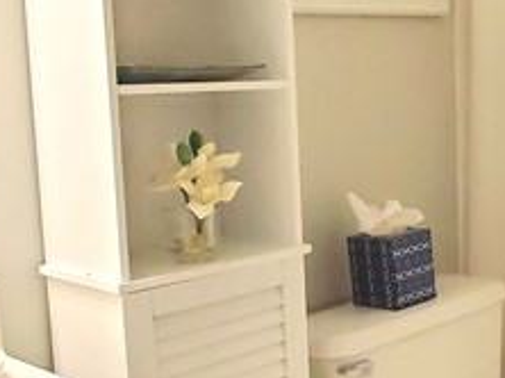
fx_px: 874
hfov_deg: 30.4
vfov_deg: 24.4
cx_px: 480
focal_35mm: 60
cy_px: 164
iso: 320
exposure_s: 1/60.2
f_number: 2.2
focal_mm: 1.8
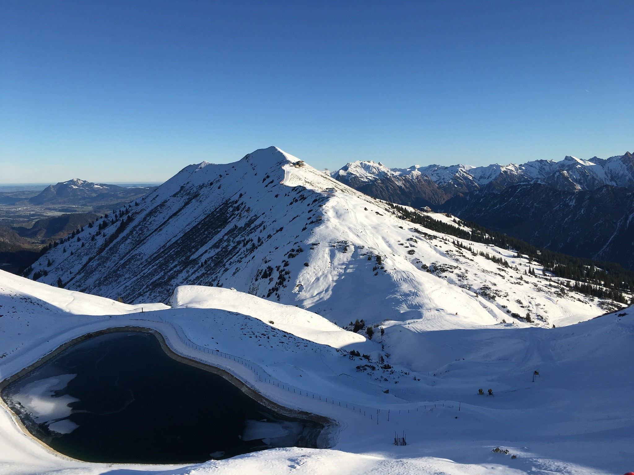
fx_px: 531
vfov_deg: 48.2
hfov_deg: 61.7
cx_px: 317
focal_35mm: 29
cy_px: 238
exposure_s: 1/2262
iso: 25
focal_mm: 4.15
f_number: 2.2
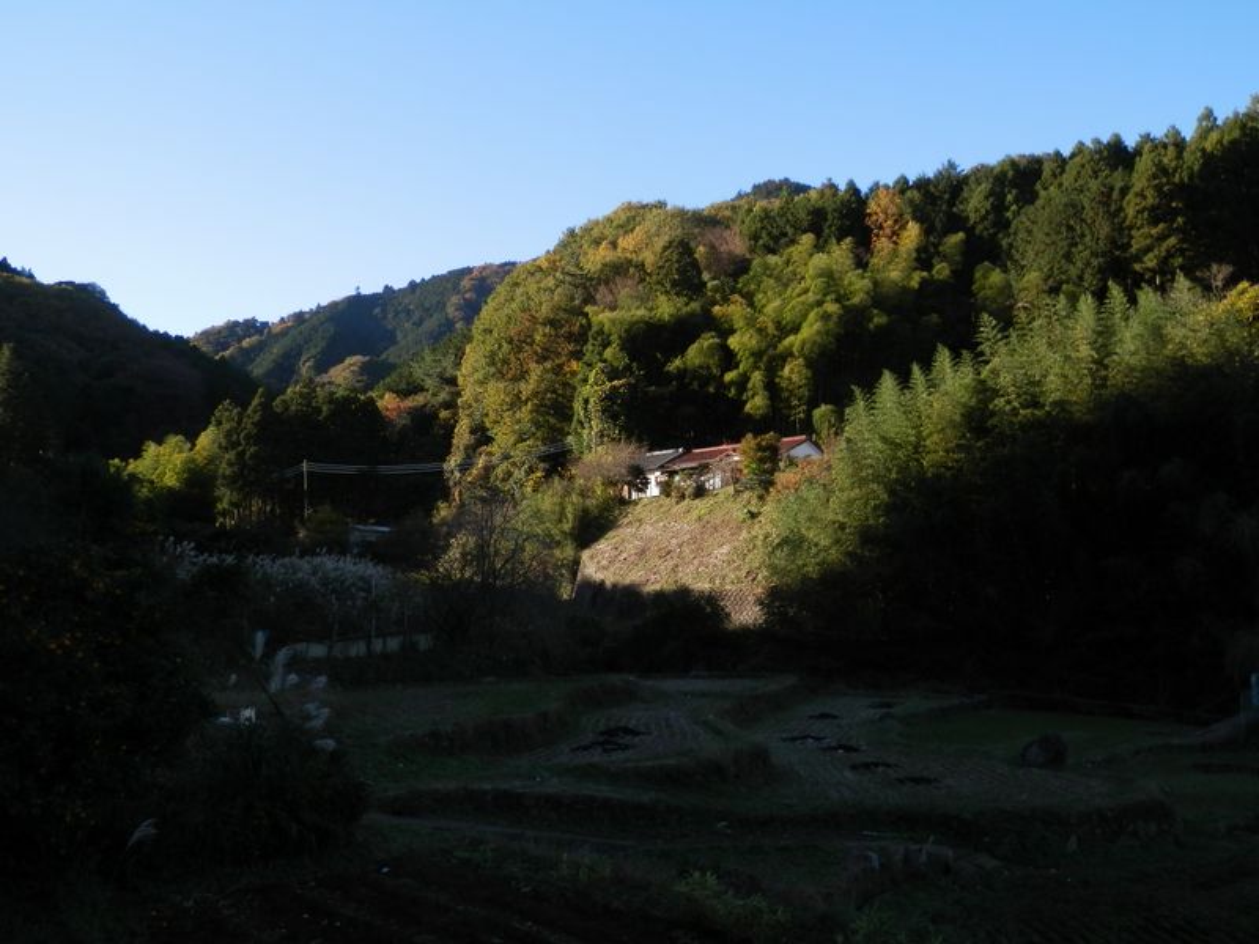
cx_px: 630
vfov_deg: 46.8
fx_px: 1091
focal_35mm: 30
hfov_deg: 60.0
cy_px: 472
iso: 80
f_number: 3.3
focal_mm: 5.5
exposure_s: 1/320
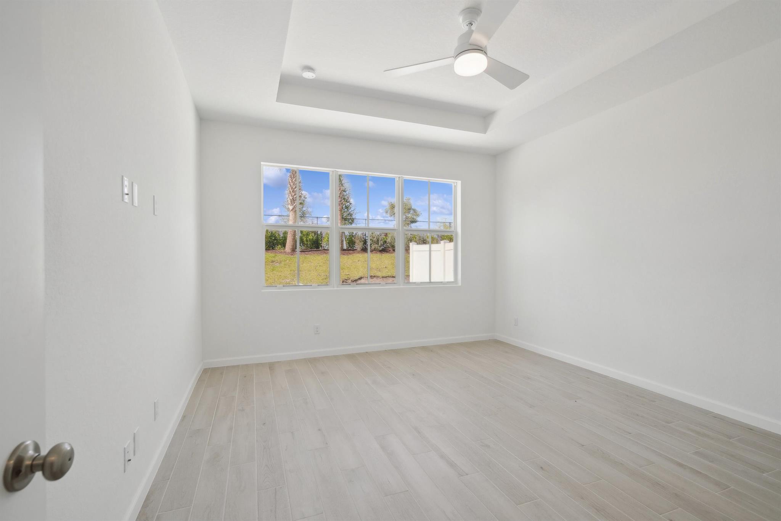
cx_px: 390
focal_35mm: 15
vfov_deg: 77.3
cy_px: 260
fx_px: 325
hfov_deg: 100.4
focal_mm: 15
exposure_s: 1/60
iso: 250
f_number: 8
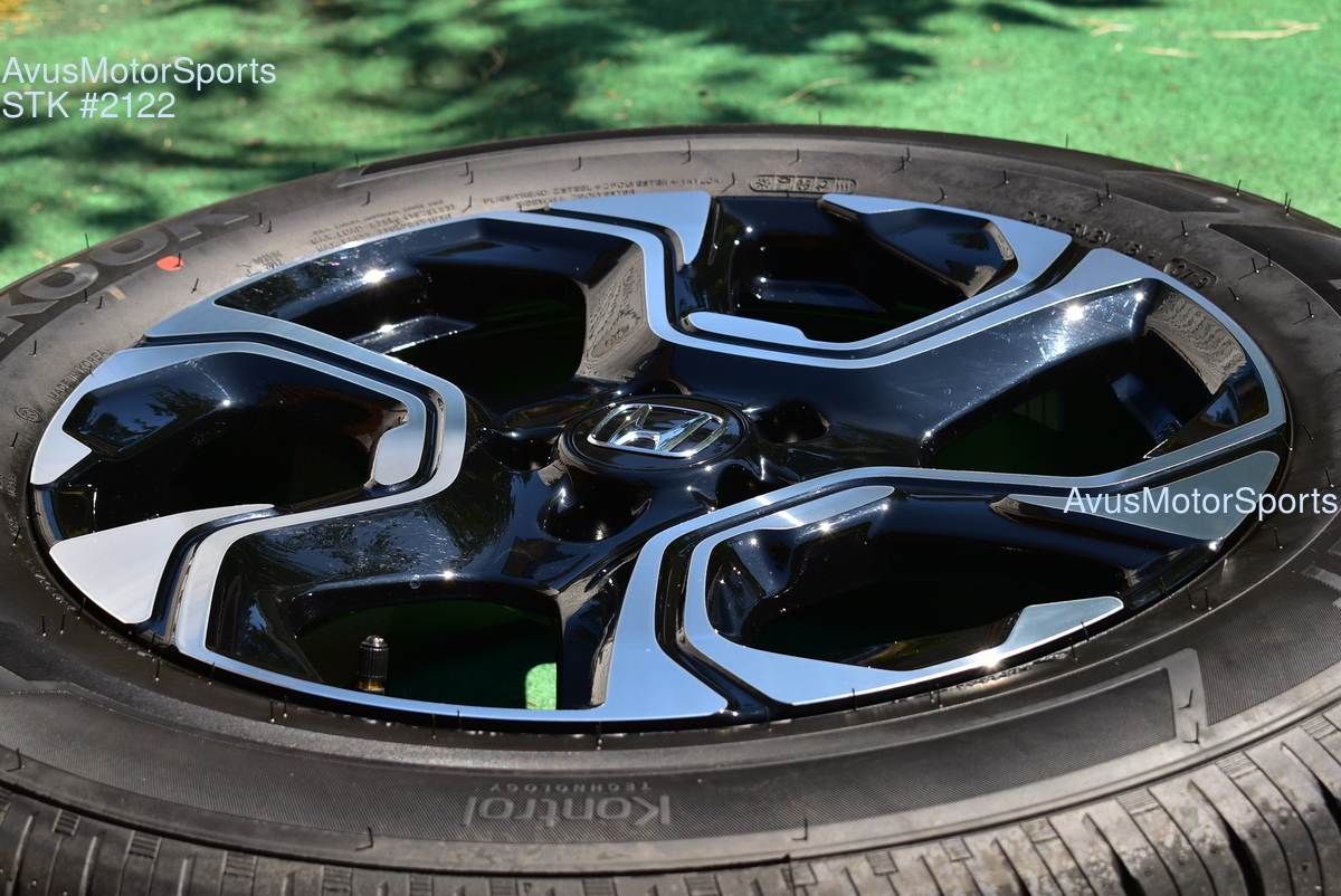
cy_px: 448
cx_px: 670
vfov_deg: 19.0
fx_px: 2684
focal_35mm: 72
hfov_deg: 28.1
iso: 100
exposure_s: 1/160
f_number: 8
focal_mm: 48
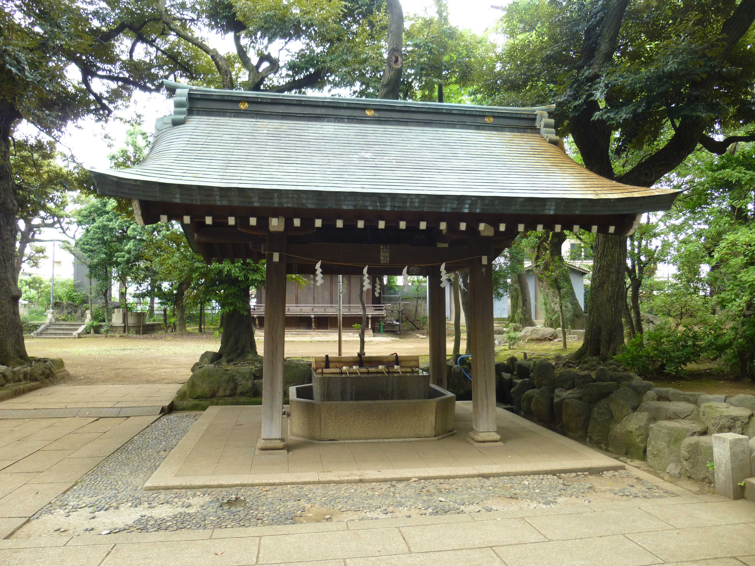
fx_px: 545
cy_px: 283
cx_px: 378
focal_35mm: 25
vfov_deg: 54.9
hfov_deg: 69.4
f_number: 3.1
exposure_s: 1/60
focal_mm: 4.5
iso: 100
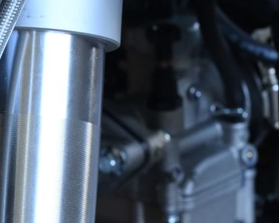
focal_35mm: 542
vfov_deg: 2.8
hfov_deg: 3.5
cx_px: -217
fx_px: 4475
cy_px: -248
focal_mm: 101
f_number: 10
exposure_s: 1/60
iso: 1100
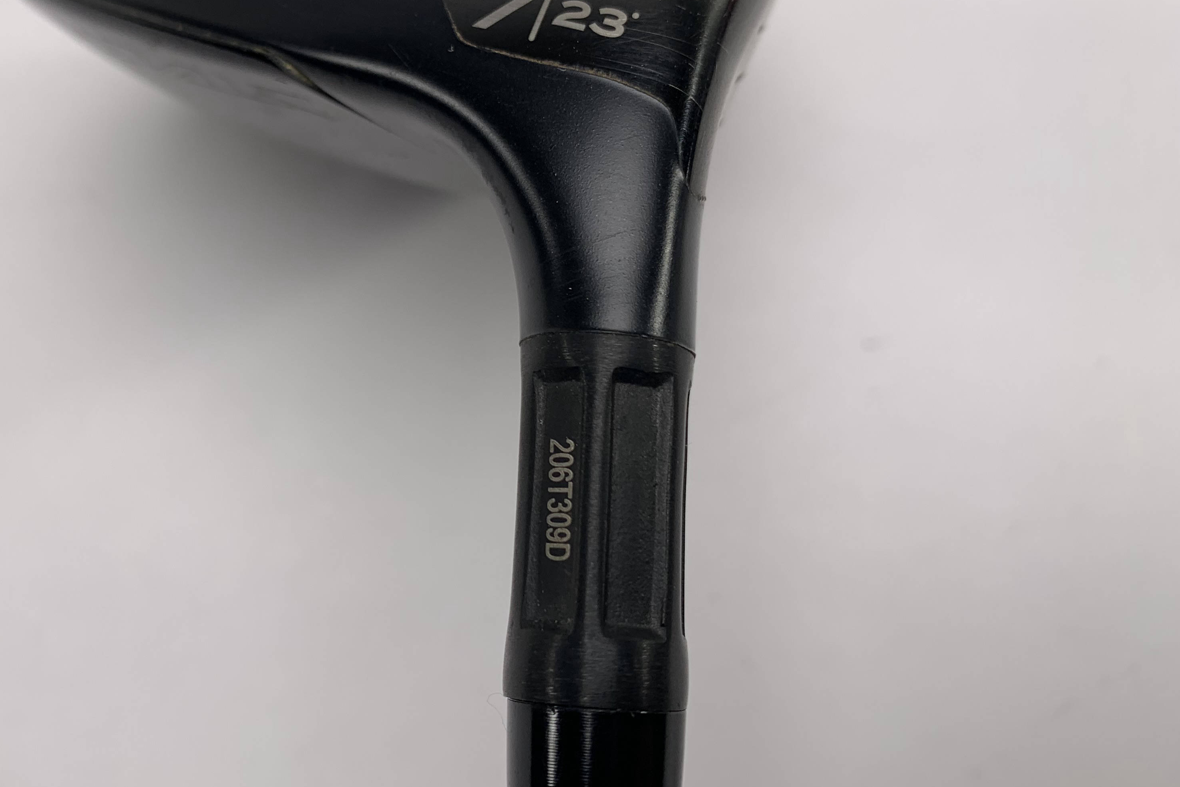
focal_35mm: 37
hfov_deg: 50.9
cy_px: 318
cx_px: 394
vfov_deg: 35.8
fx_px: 1213
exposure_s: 1/158
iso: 25
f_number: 1.8
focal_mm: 4.25
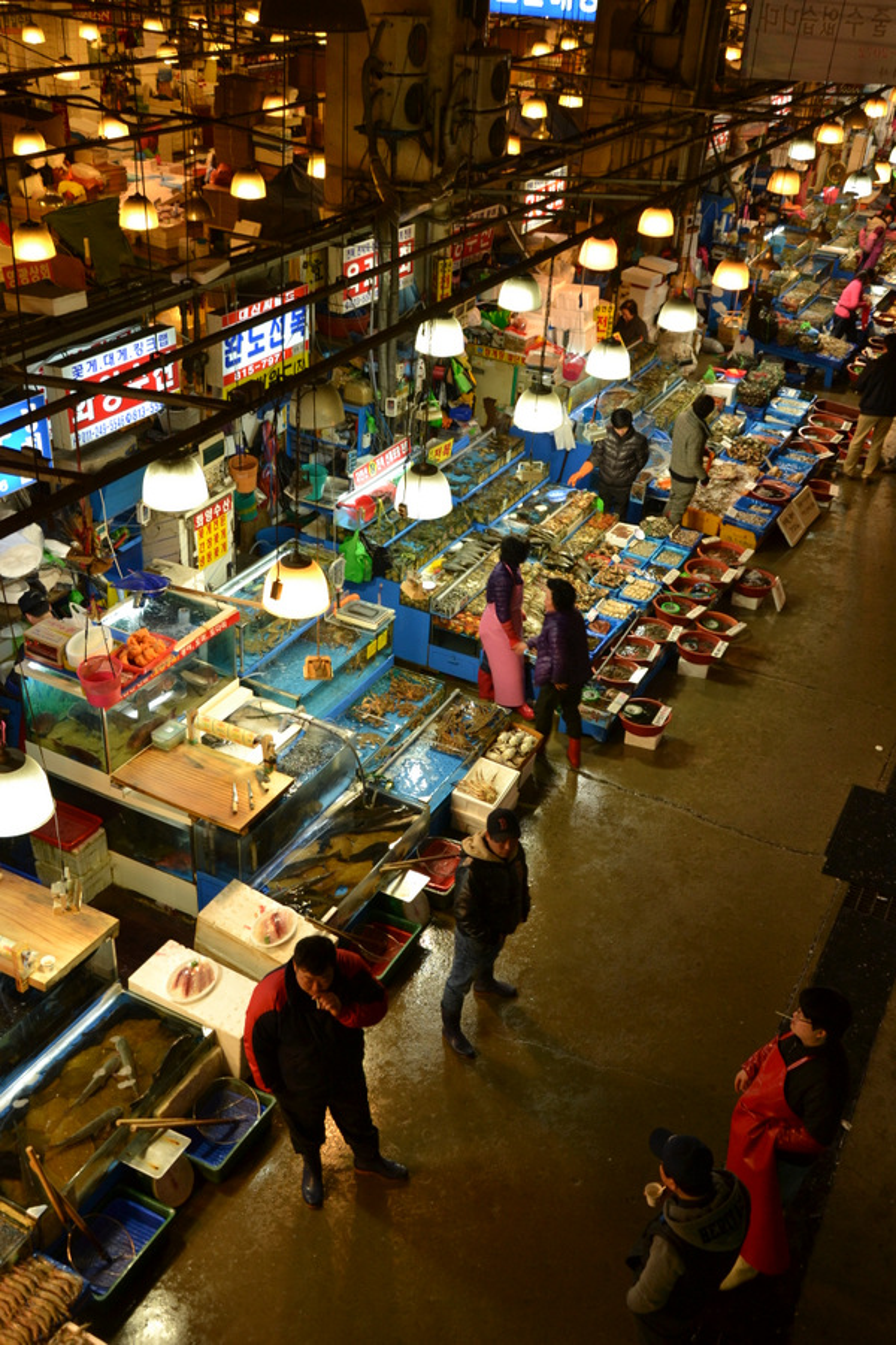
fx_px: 1344
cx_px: 448
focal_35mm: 36
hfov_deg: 36.9
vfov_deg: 53.1
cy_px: 672
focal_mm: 24
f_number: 5.6
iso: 500
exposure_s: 1/30
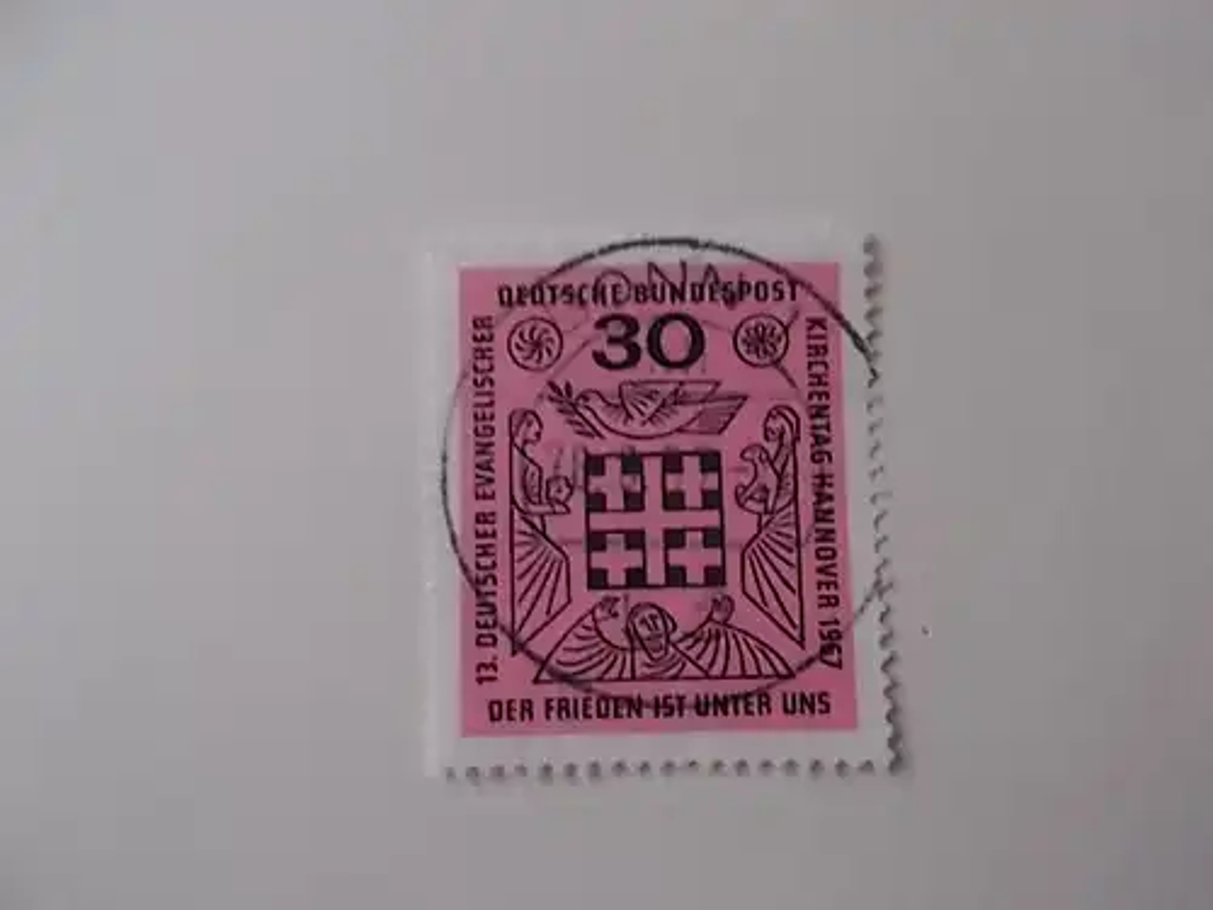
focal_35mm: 26
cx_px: 606
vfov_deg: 53.1
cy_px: 455
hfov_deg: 67.3
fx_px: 911
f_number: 3.2
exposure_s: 1/15
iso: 200
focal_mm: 4.6
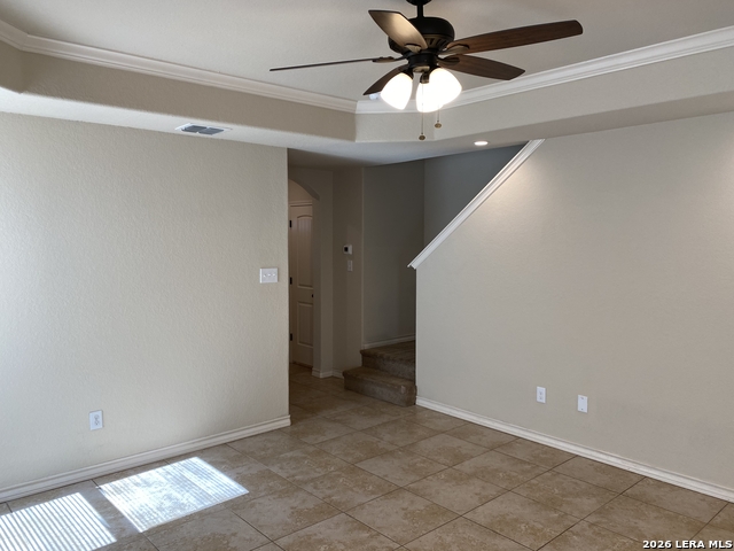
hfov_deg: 67.3
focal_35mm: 26
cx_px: 367
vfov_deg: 53.1
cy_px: 276
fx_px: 551
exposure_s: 1/120
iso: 64
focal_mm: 4.25
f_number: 1.8
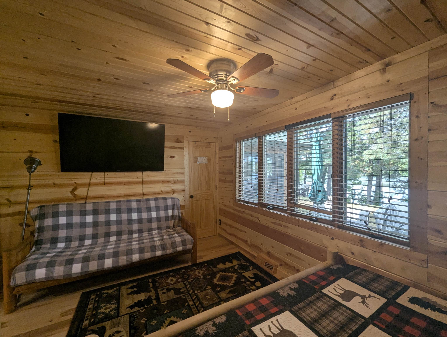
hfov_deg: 106.1
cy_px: 168
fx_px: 168
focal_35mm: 13
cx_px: 224
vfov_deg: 90.1
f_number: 2.2
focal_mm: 1.95
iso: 83
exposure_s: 1/52.5
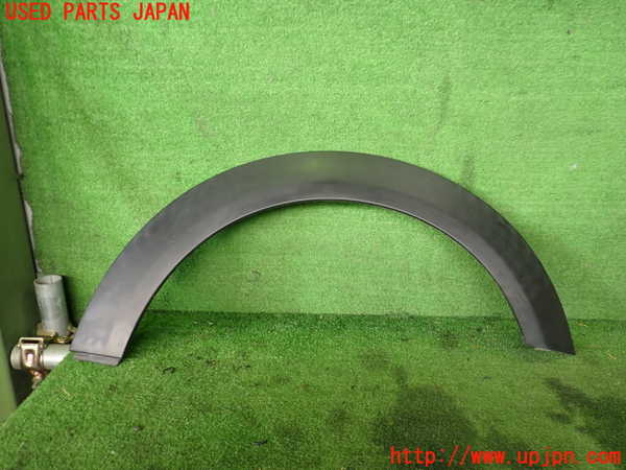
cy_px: 235
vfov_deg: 46.8
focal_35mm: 30
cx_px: 313
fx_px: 543
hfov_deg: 60.0
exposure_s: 1/40
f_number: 2.3
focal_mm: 5.4
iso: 200
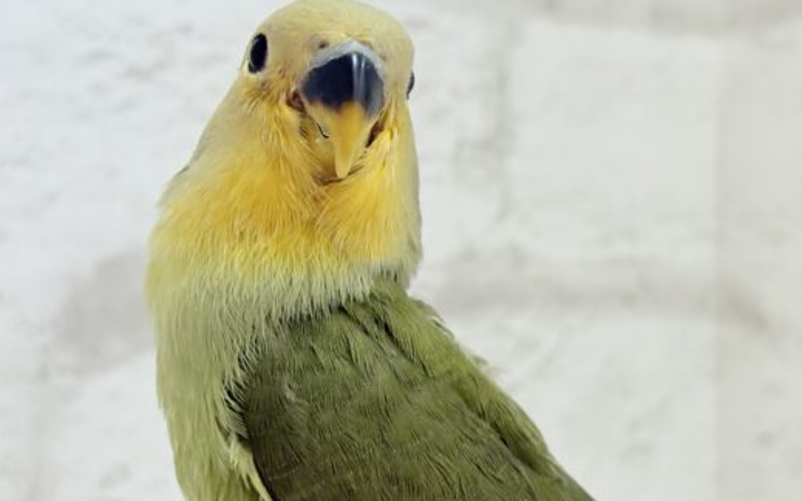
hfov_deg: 30.1
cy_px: 266
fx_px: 1486
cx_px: 471
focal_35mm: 68
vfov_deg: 19.1
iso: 100
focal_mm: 5.96
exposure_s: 1/100
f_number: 1.6
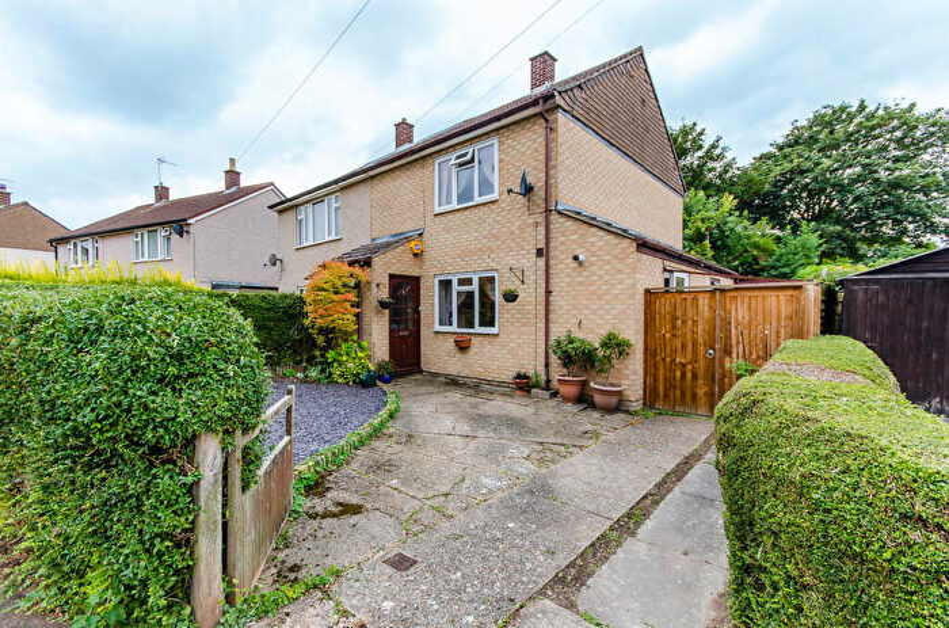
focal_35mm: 15
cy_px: 314
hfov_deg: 100.5
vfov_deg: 77.0
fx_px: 394
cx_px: 474
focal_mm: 10
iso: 200
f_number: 7.1
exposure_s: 1/200
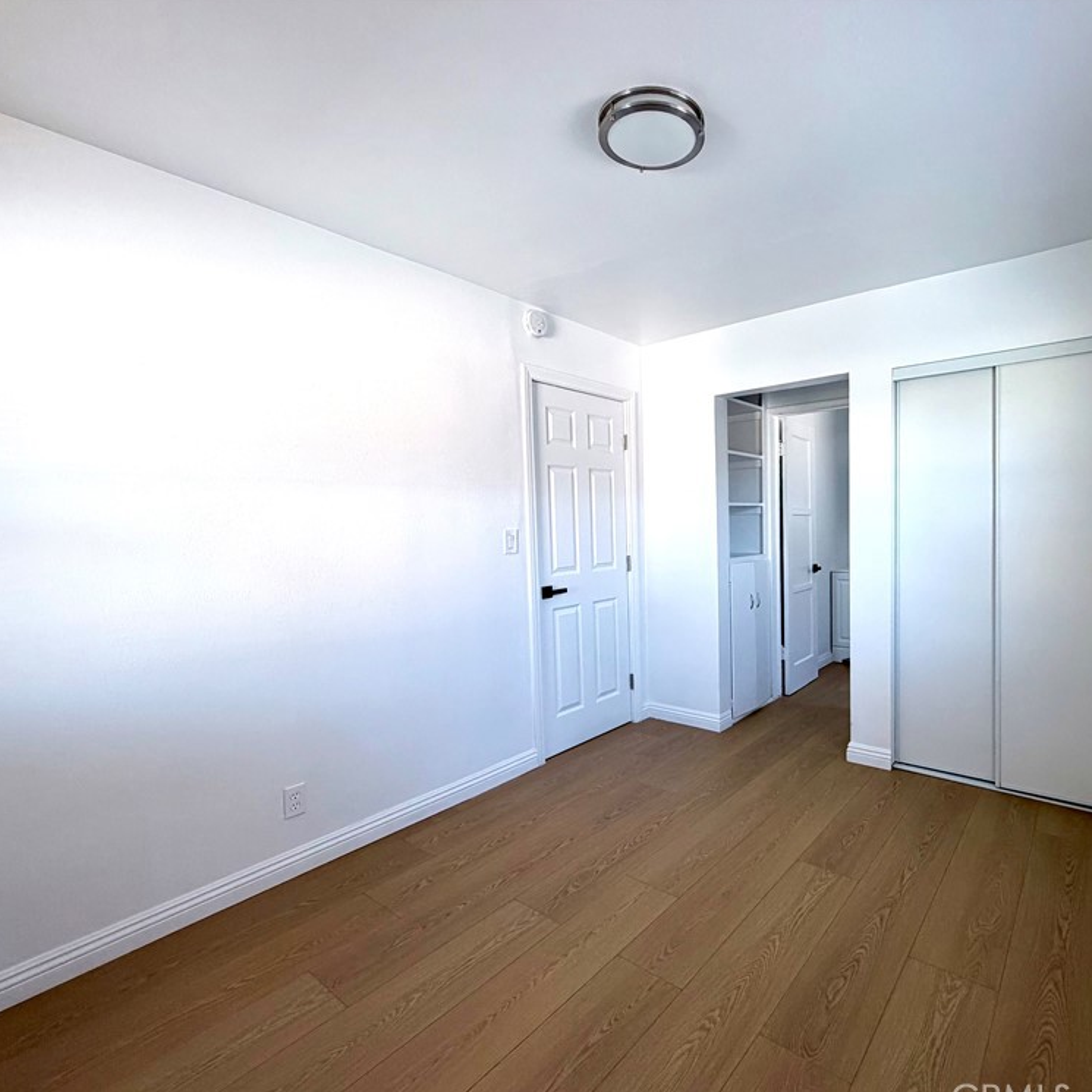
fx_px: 607
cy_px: 556
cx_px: 673
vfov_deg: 84.0
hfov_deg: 82.6
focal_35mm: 17
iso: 160
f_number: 2.2
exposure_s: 1/121
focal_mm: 2.22
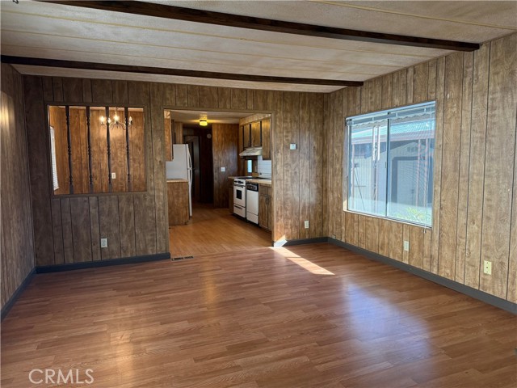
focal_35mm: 24
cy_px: 194
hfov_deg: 71.6
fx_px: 358
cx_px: 258
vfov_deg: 56.8
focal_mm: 6.76
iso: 320
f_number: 1.78
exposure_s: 1/120
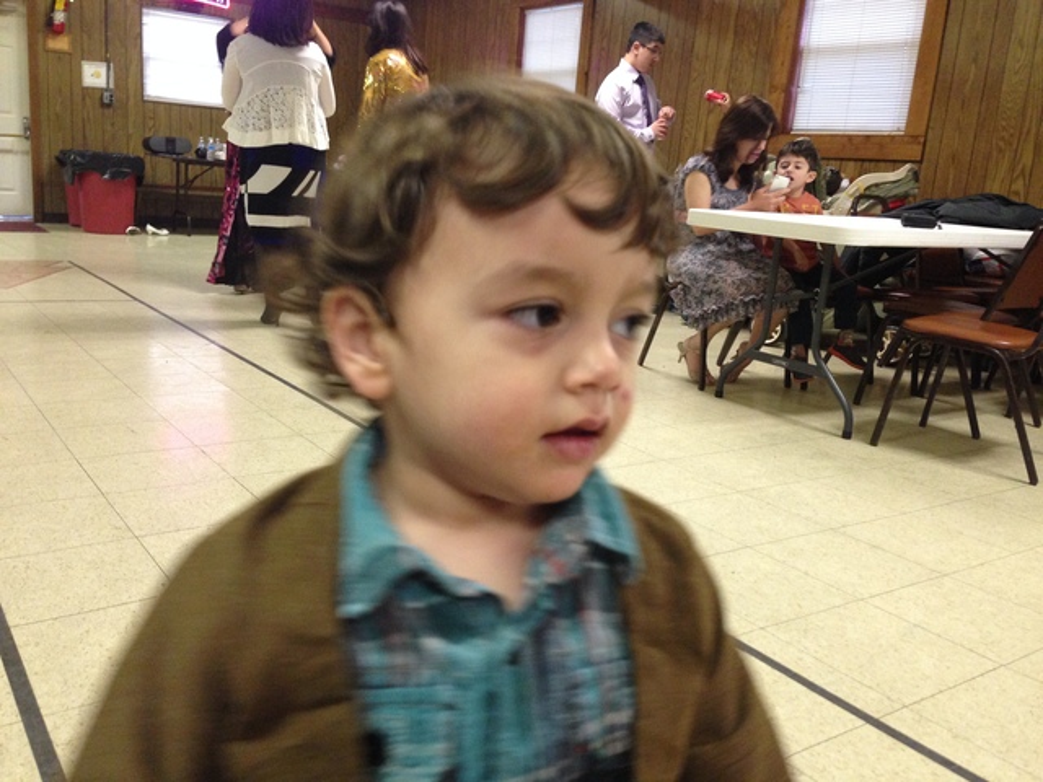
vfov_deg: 42.9
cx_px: 522
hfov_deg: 55.4
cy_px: 391
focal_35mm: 33
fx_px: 994
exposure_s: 1/20
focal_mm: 4.12
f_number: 2.4
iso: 250
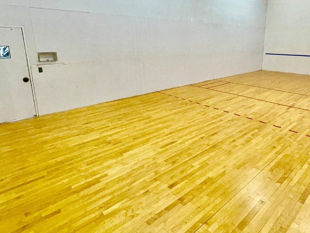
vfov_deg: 58.1
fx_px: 206
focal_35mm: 23
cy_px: 86
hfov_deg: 73.3
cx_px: 184
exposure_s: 1/120
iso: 125
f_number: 2.2
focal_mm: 2.22
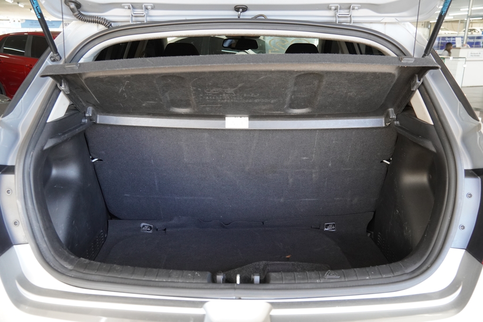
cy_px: 161
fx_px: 403
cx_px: 242
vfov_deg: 43.6
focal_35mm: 30
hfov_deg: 61.9
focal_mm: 20
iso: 1250
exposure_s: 1/160
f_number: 4
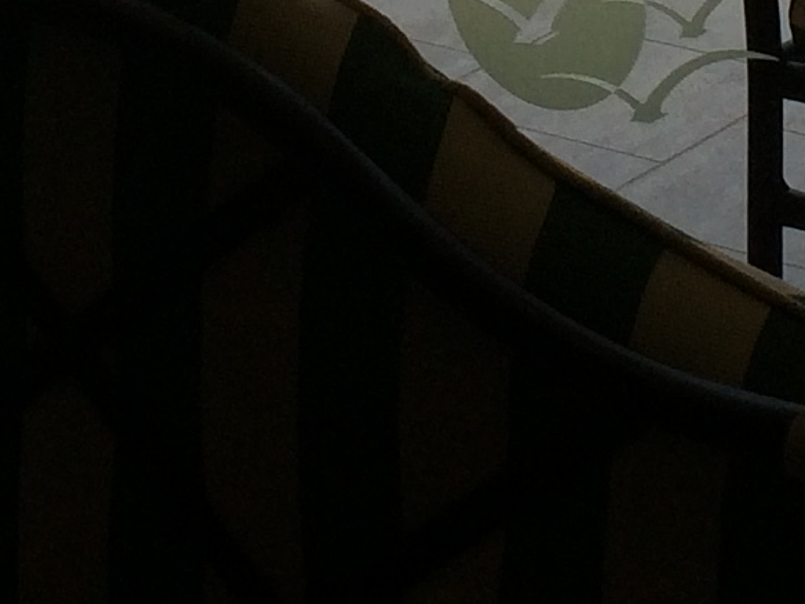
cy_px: -742
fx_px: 3767
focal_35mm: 162
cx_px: 385
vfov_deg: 8.5
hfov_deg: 12.2
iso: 32
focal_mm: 4.15
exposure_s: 1/1953
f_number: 2.2
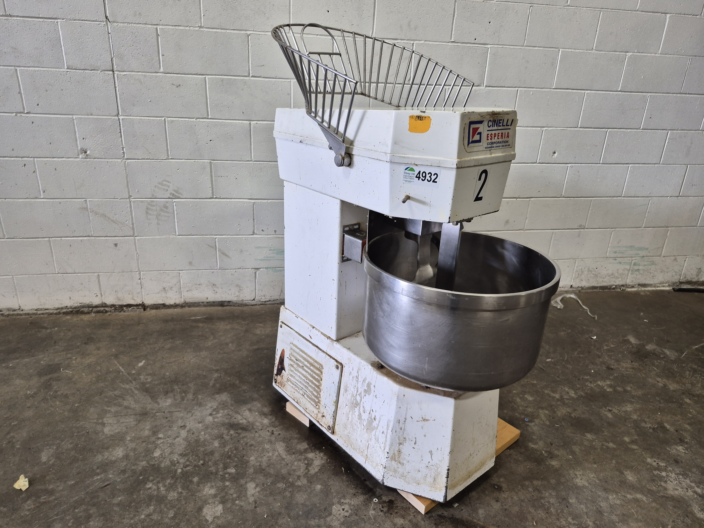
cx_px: 352
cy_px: 264
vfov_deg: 58.9
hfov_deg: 73.9
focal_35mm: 23
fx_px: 468
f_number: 1.8
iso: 125
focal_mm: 5.4
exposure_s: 1/120
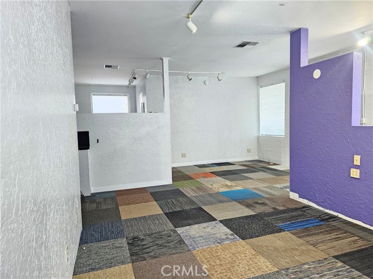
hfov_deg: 73.9
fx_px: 248
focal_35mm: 23
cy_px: 140
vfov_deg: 58.9
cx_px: 186
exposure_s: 1/24
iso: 640
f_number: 1.7
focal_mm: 6.3
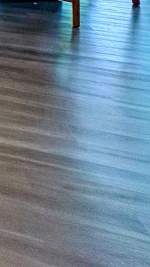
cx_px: -403
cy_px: -139
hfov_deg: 9.0
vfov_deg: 23.6
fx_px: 495
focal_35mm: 70
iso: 160
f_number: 2.2
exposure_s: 1/120
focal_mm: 2.22
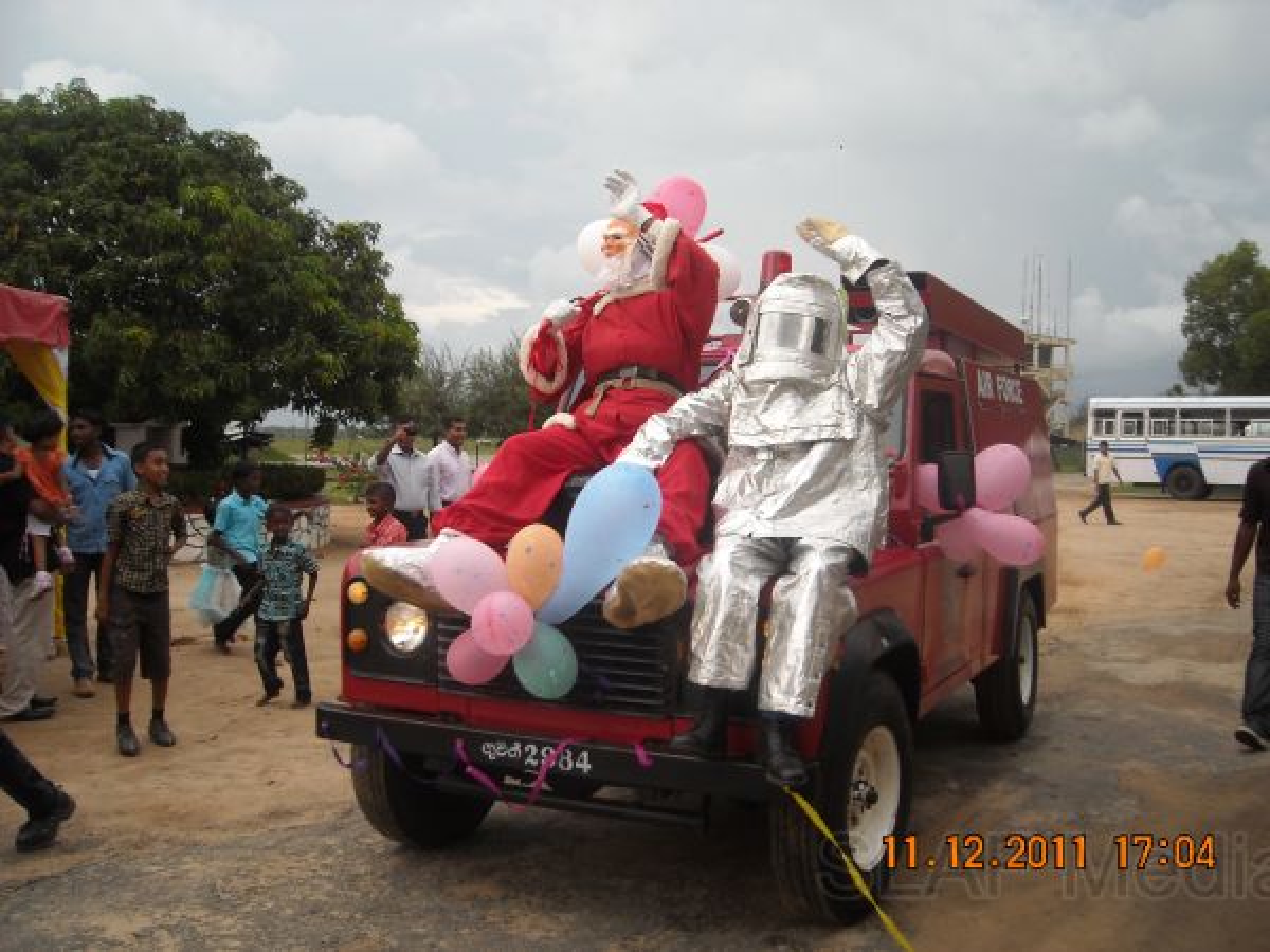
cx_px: 635
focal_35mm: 35
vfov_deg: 40.7
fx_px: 1284
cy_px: 476
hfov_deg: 52.6
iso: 64
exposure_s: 1/135
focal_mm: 5.7
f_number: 2.8
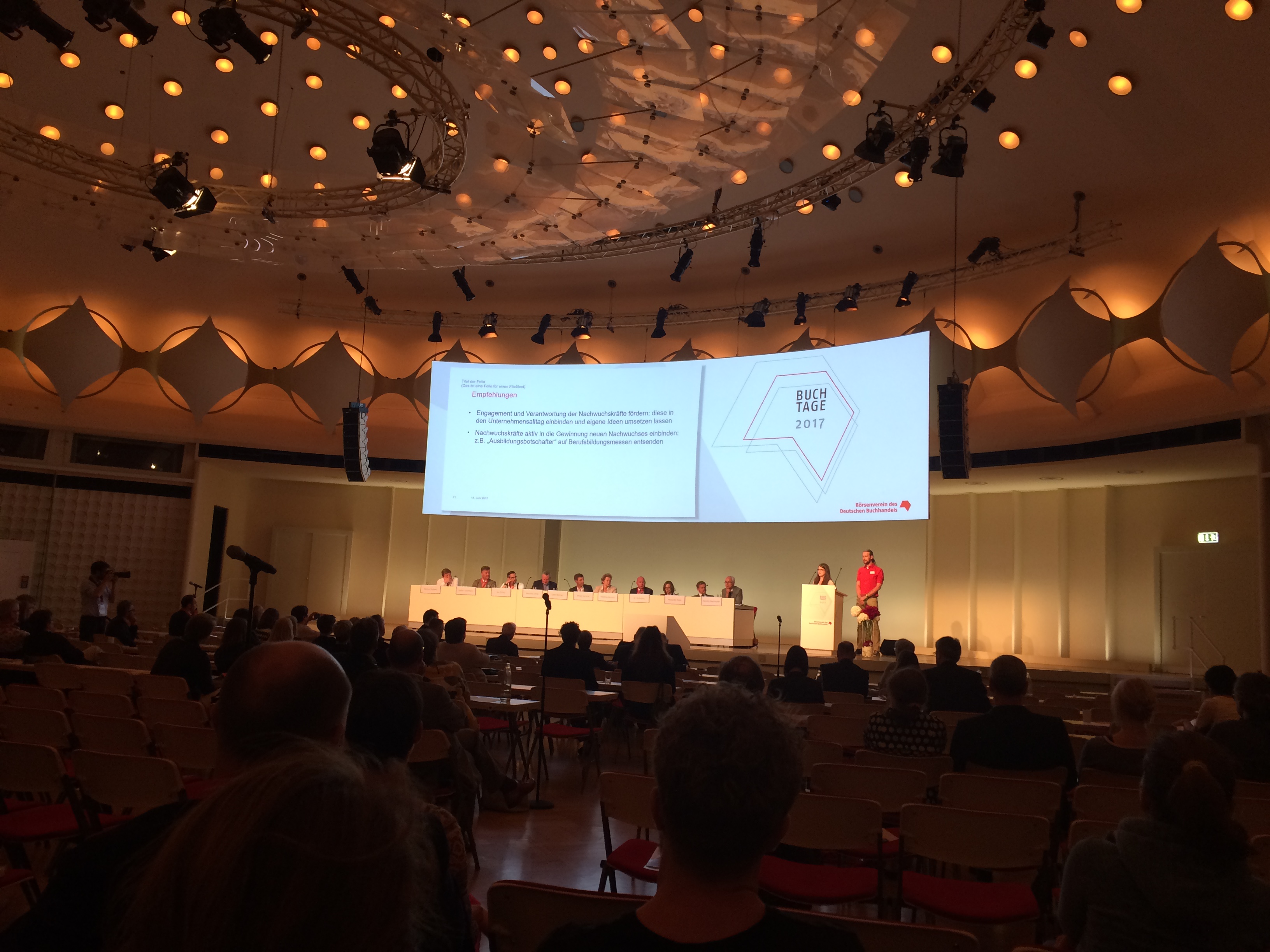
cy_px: 476
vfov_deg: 48.2
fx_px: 1064
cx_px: 635
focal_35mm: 29
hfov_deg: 61.7
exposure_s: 1/33
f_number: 2.2
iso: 100
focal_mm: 4.15
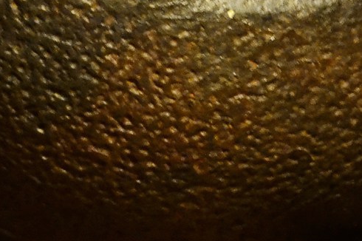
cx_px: 94
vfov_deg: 3.9
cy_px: -96
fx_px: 3547
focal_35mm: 353
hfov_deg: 5.8
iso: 3200
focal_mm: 50
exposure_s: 1/80
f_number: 5.6
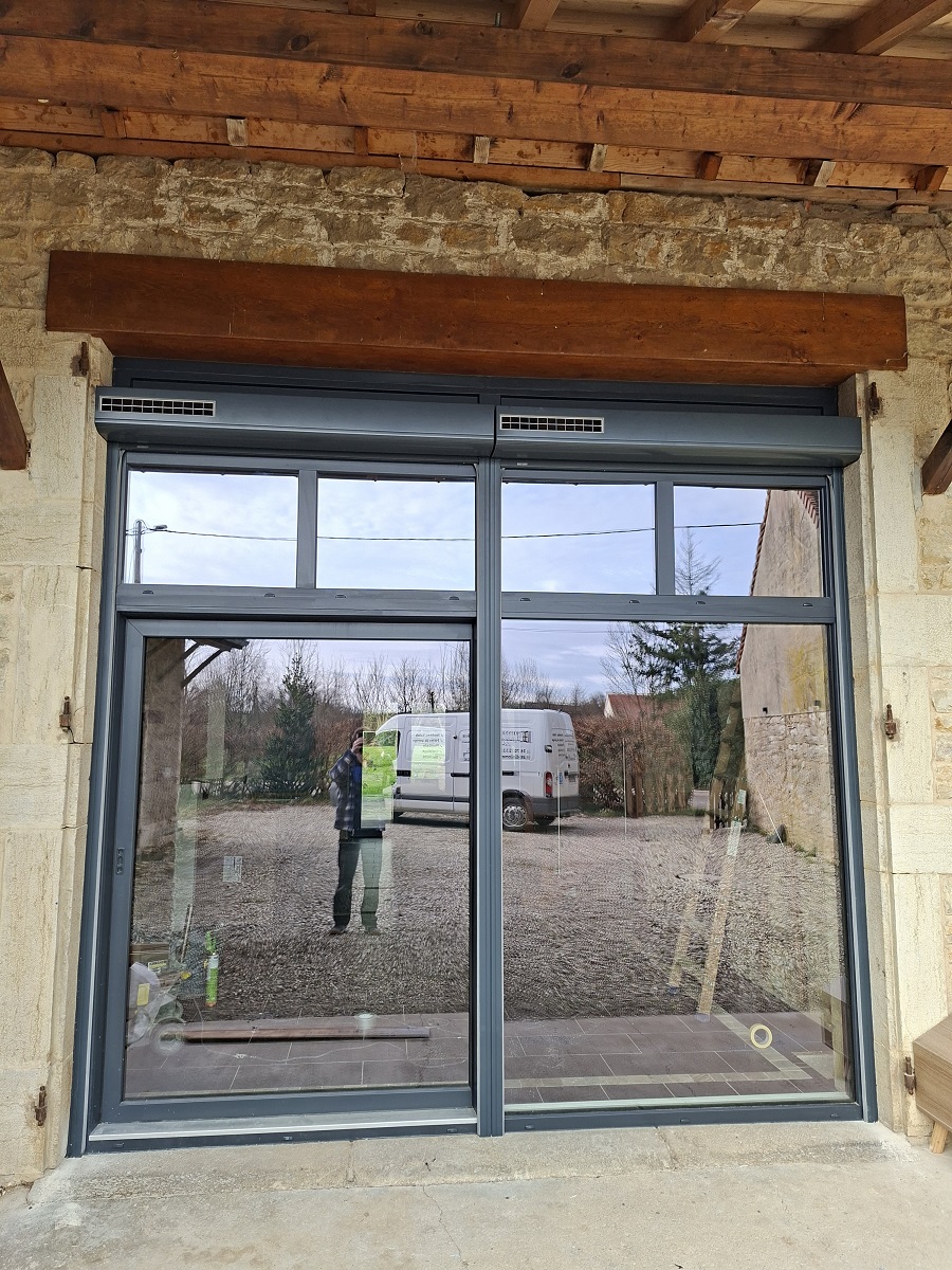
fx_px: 843
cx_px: 476
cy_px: 635
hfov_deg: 58.9
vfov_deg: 73.9
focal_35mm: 23
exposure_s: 1/387
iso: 50
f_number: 1.8
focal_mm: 5.54
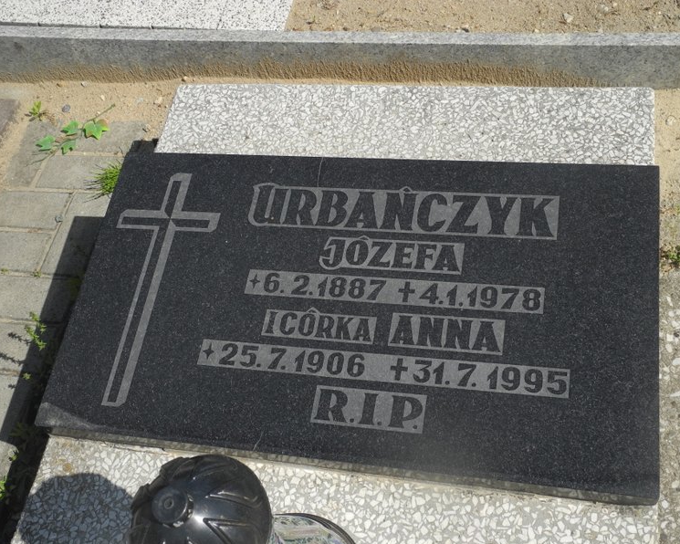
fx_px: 865
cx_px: 348
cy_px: 273
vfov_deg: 34.9
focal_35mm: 43
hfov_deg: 42.9
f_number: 4.5
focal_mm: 8.8
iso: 100
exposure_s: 1/800
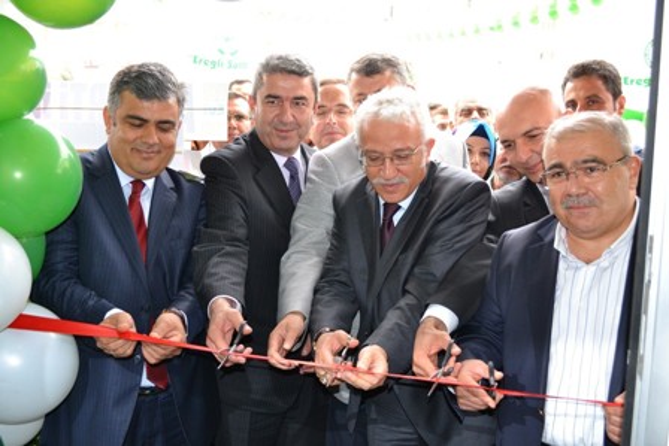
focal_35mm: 39
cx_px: 334
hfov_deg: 49.5
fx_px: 725
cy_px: 223
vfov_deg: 34.2
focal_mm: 26
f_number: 4.2
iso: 800
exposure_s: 1/60
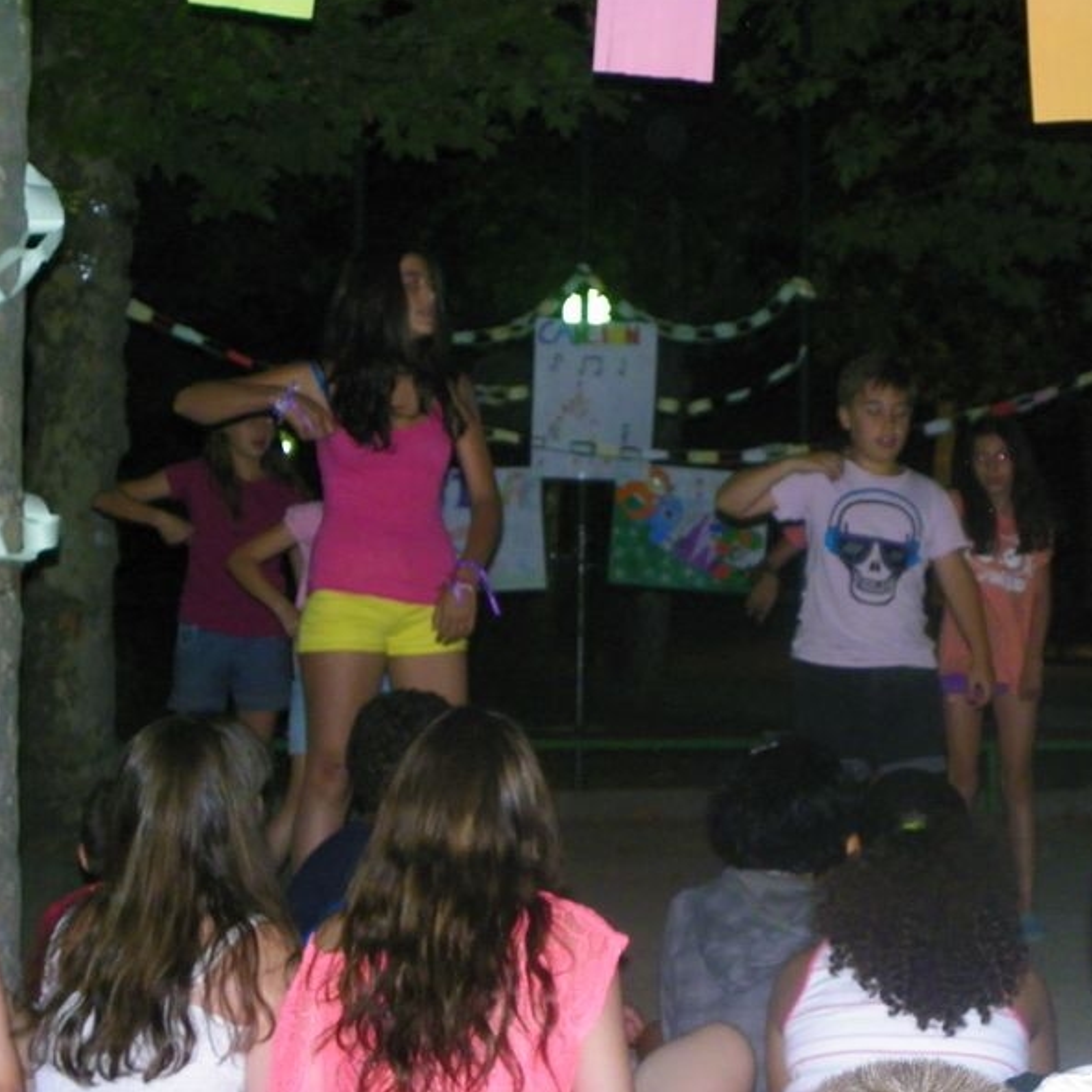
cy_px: 541
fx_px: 3105
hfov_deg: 19.9
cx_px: 722
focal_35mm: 87
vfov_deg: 19.9
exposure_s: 1/40
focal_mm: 13
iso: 400
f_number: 3.5
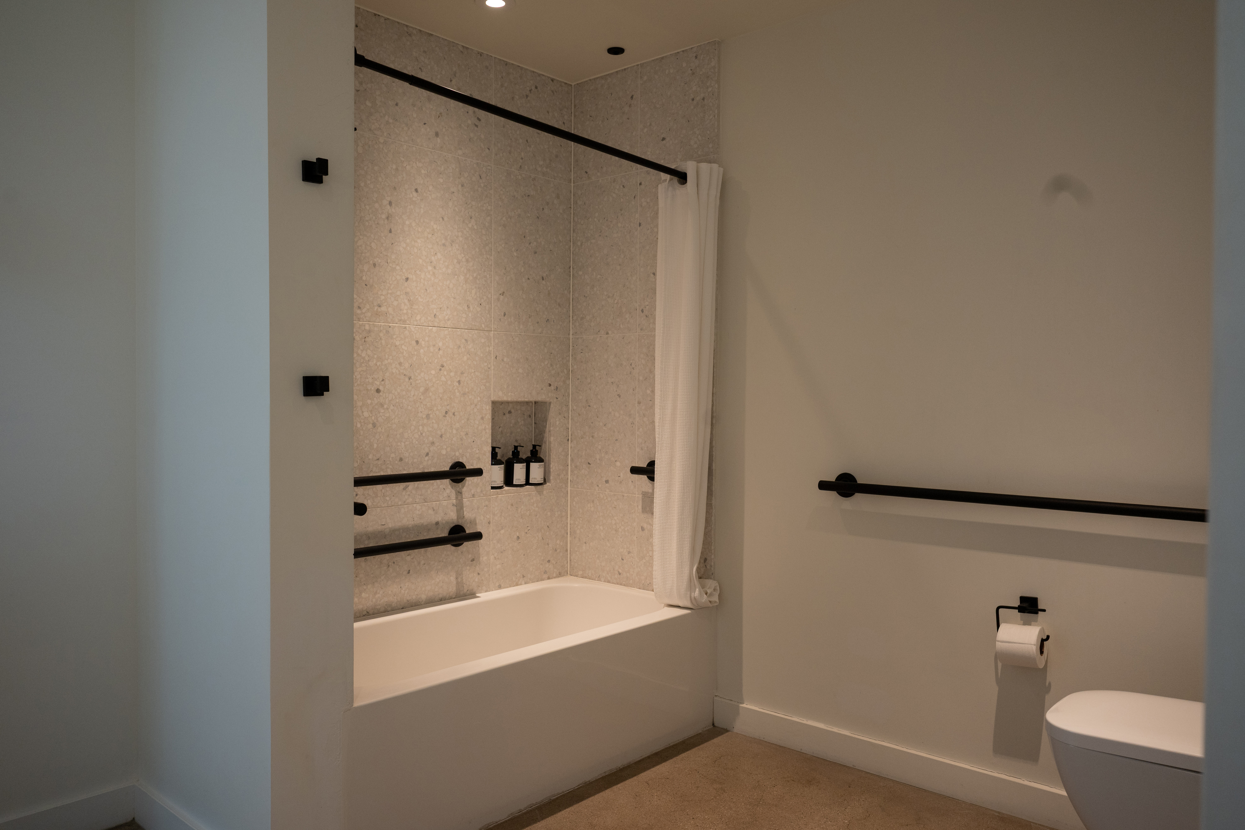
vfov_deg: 49.6
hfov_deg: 69.4
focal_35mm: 26
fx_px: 899
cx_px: 622
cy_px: 415
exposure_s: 1/100
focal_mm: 26
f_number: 5
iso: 400
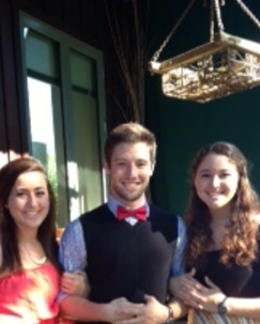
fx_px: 490
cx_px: 125
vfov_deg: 35.5
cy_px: 256
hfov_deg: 29.7
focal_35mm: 51
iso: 100
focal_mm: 4.13
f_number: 2.4
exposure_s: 1/120
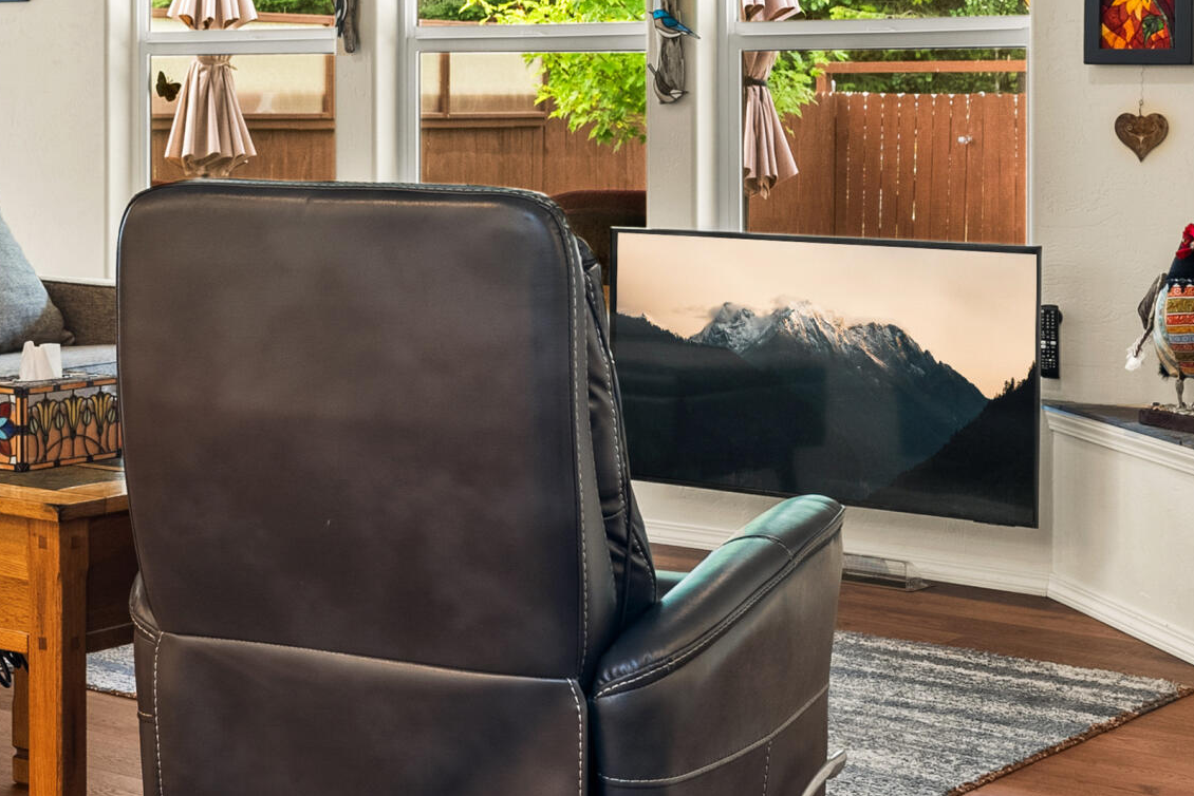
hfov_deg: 24.8
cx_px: 39
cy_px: 49
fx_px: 2598
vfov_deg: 17.1
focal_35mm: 78
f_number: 8
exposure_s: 1
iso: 320
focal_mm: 29.5
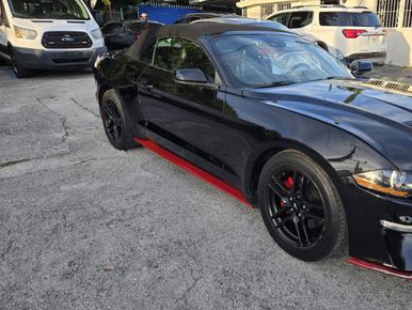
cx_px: 267
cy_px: 144
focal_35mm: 30
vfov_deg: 46.8
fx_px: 357
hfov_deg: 58.9
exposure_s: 1/403
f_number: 1.8
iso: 25
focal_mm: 5.4
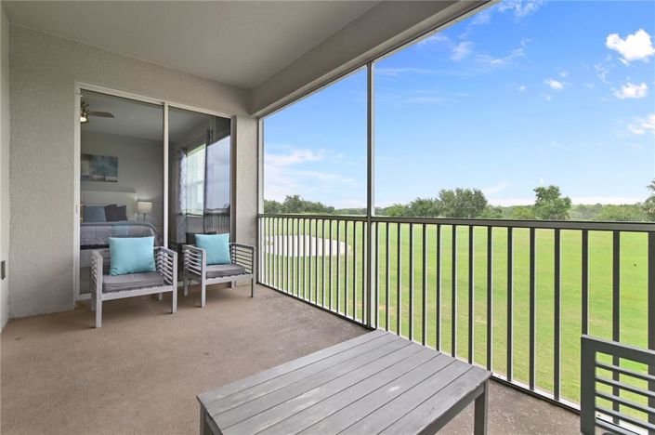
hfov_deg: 96.8
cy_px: 218
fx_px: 291
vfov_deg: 73.6
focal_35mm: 16
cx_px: 328
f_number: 8
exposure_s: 1/25
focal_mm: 16
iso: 100
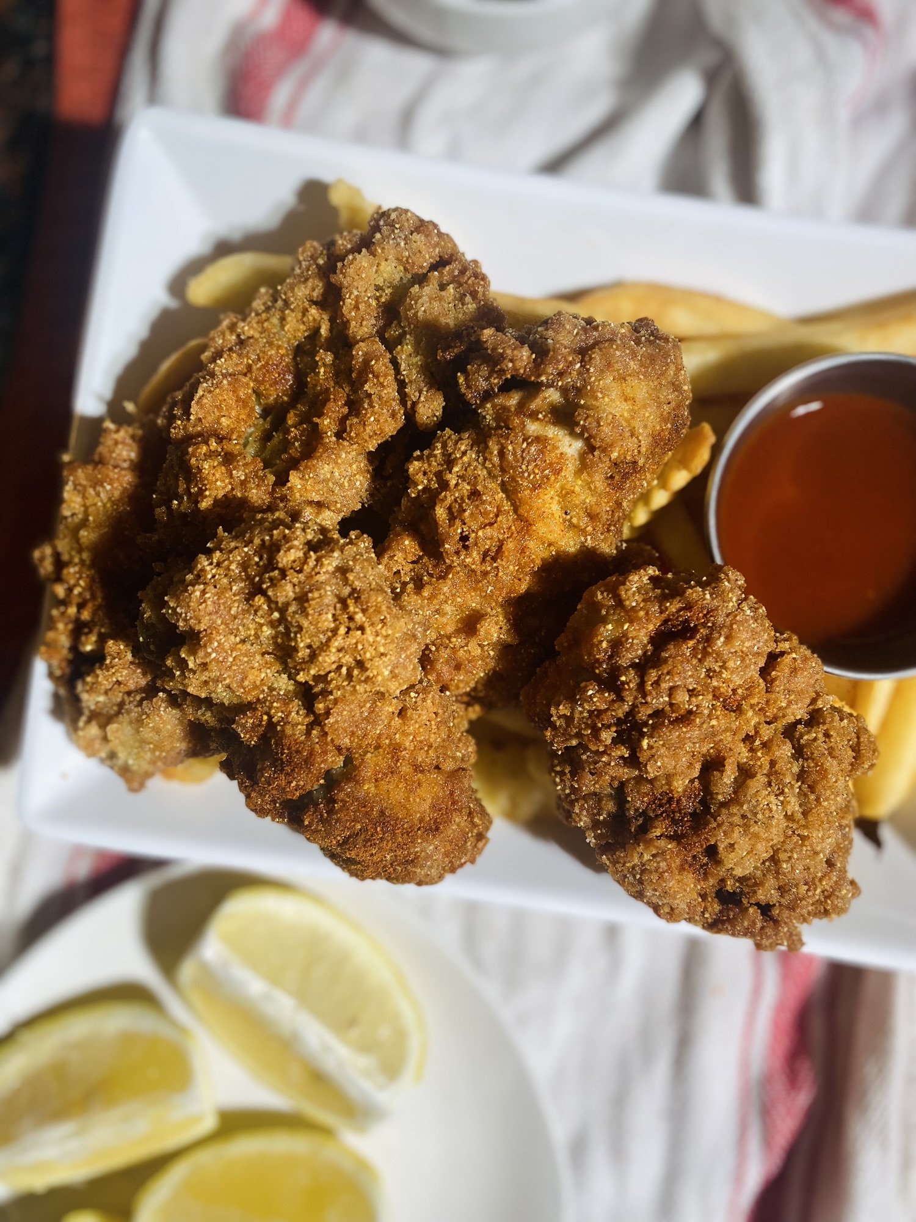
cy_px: 611
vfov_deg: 67.3
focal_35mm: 26
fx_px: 917
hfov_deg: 53.1
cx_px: 458
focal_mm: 4.25
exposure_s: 1/117
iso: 64
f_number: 1.8
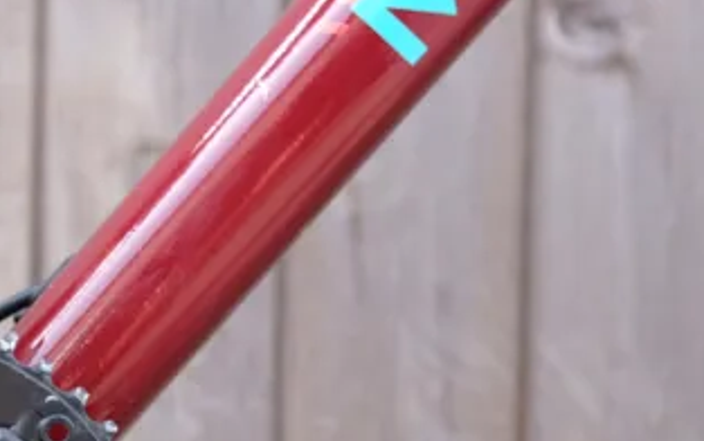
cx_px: 106
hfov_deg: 15.0
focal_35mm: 138
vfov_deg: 9.4
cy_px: 453
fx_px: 2649
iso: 200
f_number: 5
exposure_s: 1/80
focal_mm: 35
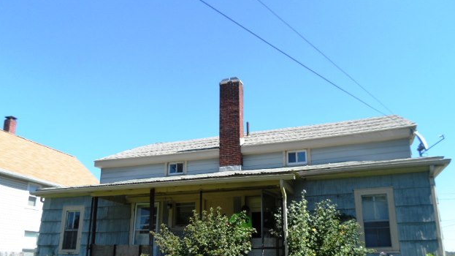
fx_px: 338
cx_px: 232
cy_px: 173
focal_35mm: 28
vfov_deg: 40.9
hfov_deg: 67.9
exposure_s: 1/750
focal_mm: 4.5
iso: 80
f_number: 2.5
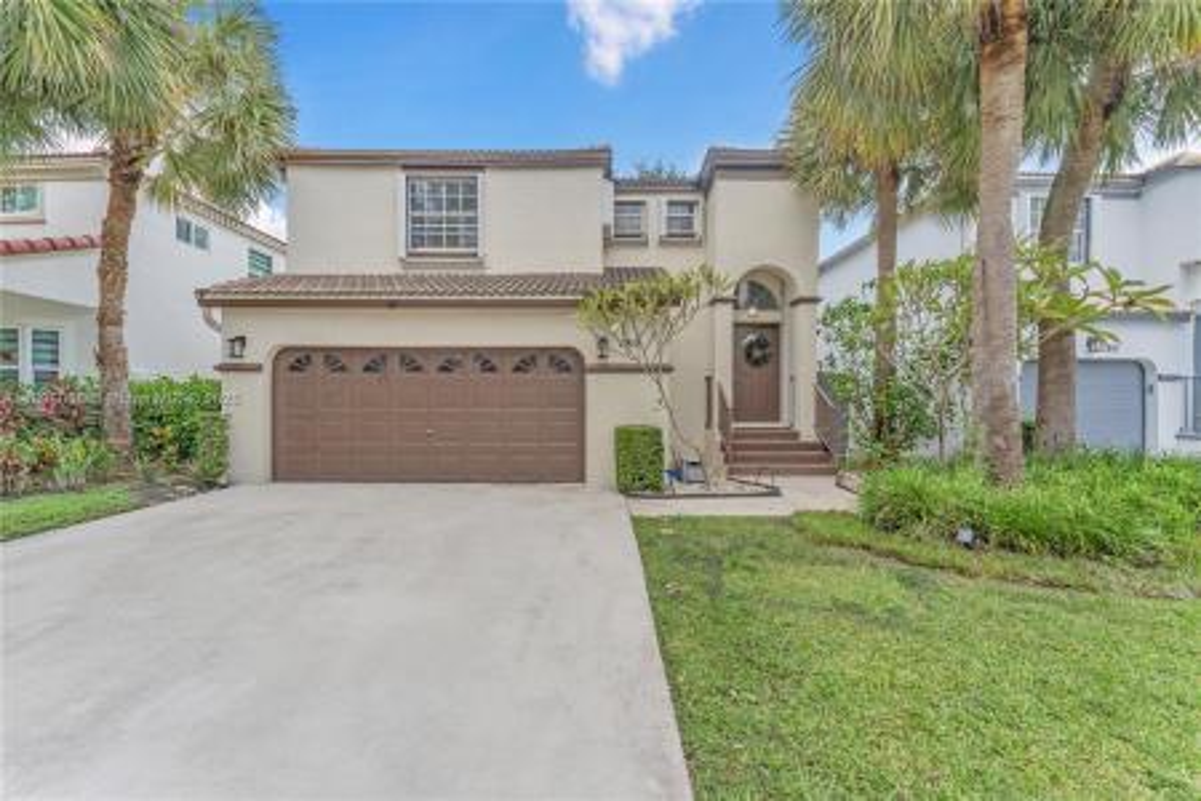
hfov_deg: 104.3
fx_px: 467
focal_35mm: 14
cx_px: 600
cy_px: 400
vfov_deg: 81.2
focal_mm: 14
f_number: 8
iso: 100
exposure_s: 1/125
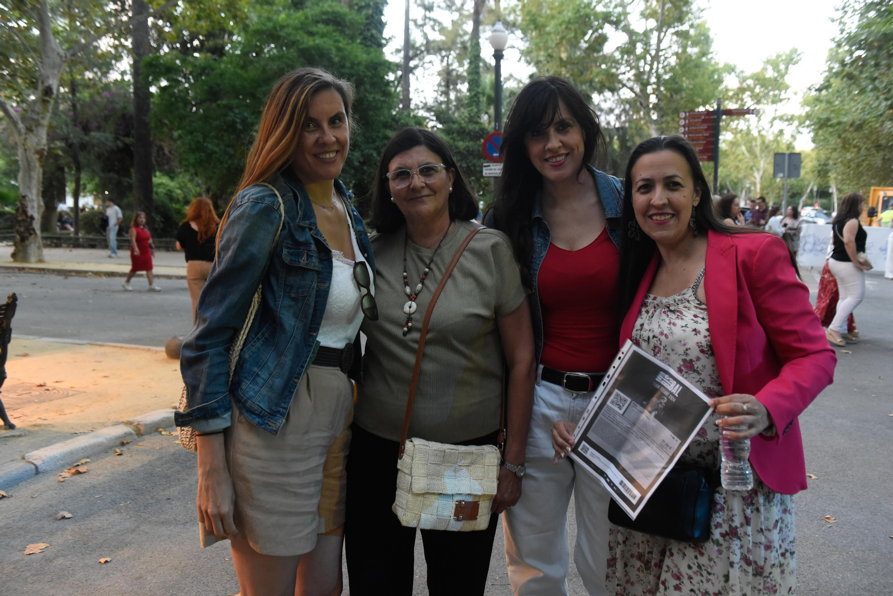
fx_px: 794
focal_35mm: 32
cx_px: 446
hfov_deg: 58.7
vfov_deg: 41.1
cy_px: 298
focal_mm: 32
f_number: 4
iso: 3200
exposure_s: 1/160
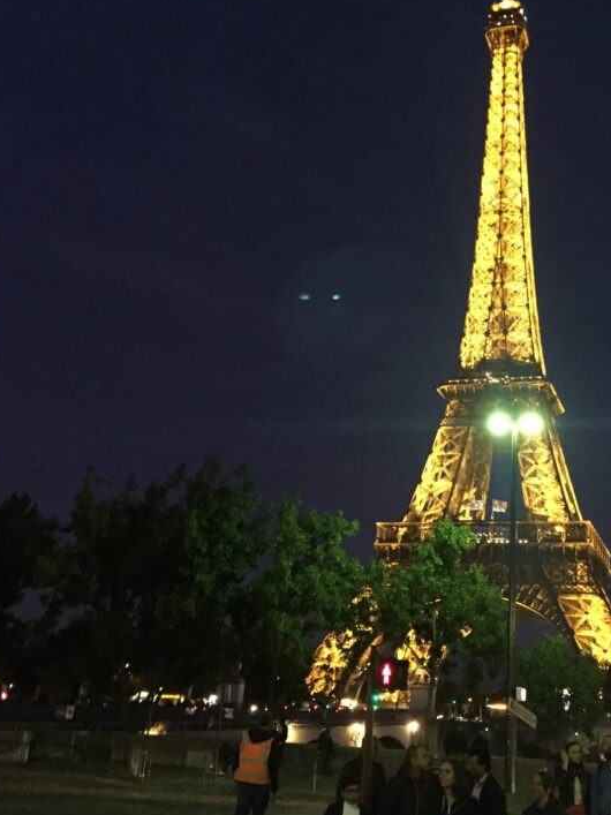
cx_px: 409
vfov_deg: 44.8
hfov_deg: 34.0
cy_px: 371
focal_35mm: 42
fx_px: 989
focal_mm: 4.15
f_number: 2.2
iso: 400
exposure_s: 1/15
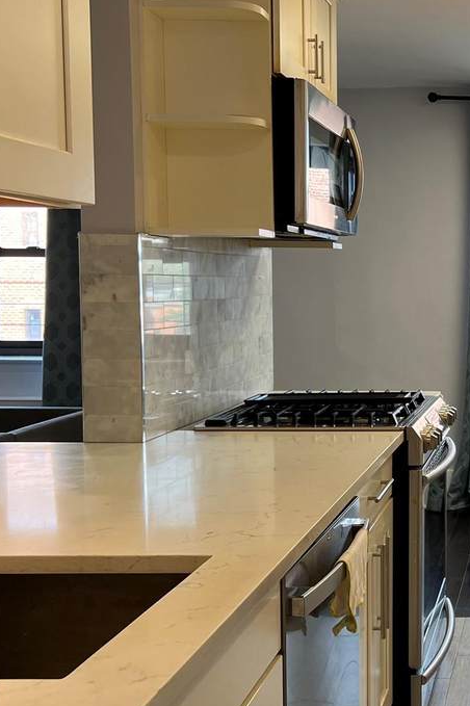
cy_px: 346
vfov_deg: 38.9
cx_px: 558
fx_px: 1000
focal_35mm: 51
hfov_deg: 24.1
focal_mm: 5.7
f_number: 1.5
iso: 80
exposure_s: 1/120
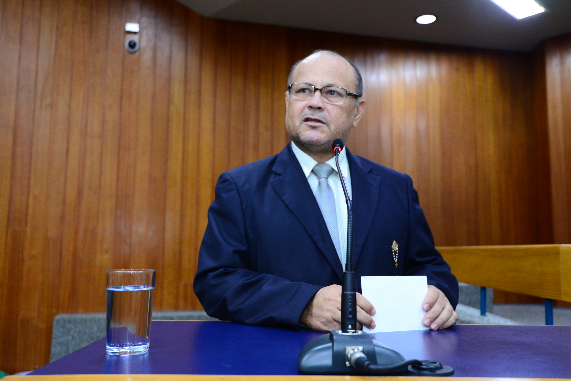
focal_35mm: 35
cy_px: 190
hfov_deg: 54.4
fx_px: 555
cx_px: 286
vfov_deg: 37.9
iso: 2000
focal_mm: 35
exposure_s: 1/60
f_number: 4.5
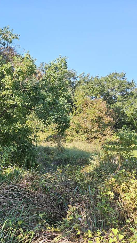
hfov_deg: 31.4
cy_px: 120
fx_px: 219
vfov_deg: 58.0
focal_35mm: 34
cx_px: -8
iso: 25
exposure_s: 1/485
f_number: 1.8
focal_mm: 5.4
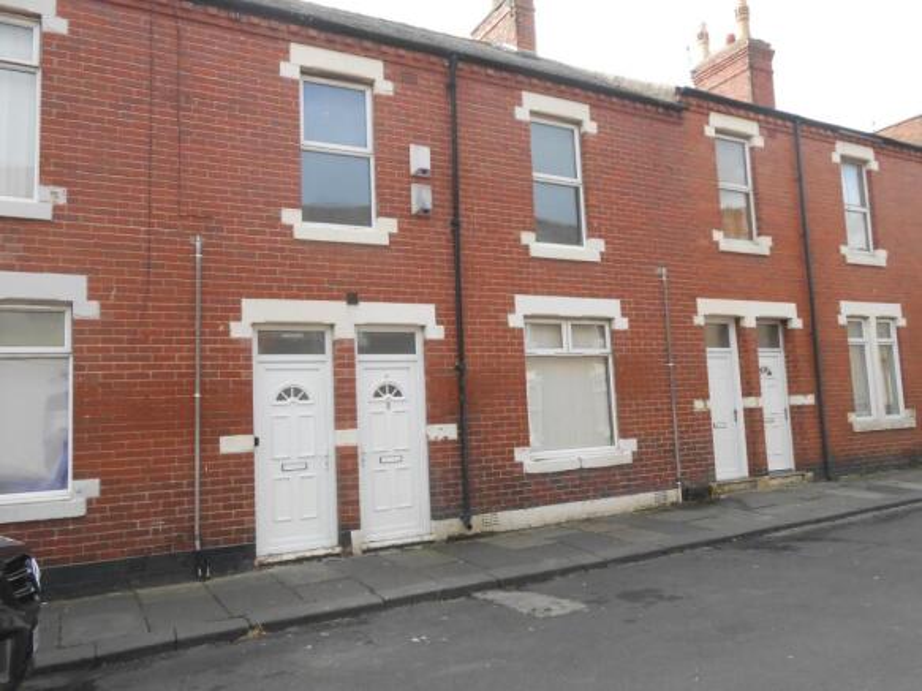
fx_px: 692
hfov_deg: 67.3
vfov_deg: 53.0
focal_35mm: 26
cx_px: 461
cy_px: 346
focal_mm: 4.6
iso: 80
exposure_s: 1/160
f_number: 3.5
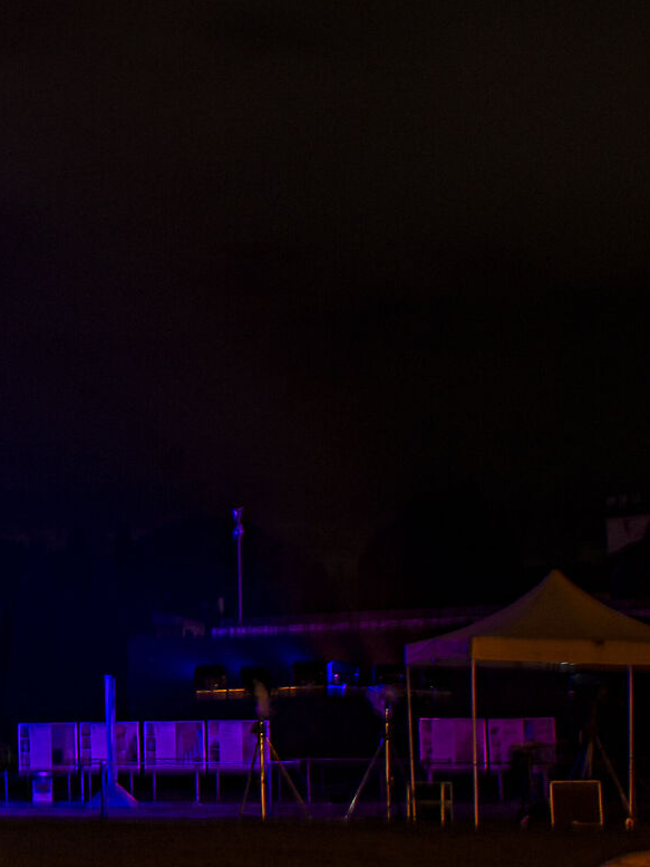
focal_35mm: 80
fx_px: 2002
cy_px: 537
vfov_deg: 24.4
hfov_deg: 17.3
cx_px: -208
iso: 100
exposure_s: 5
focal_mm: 18
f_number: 13
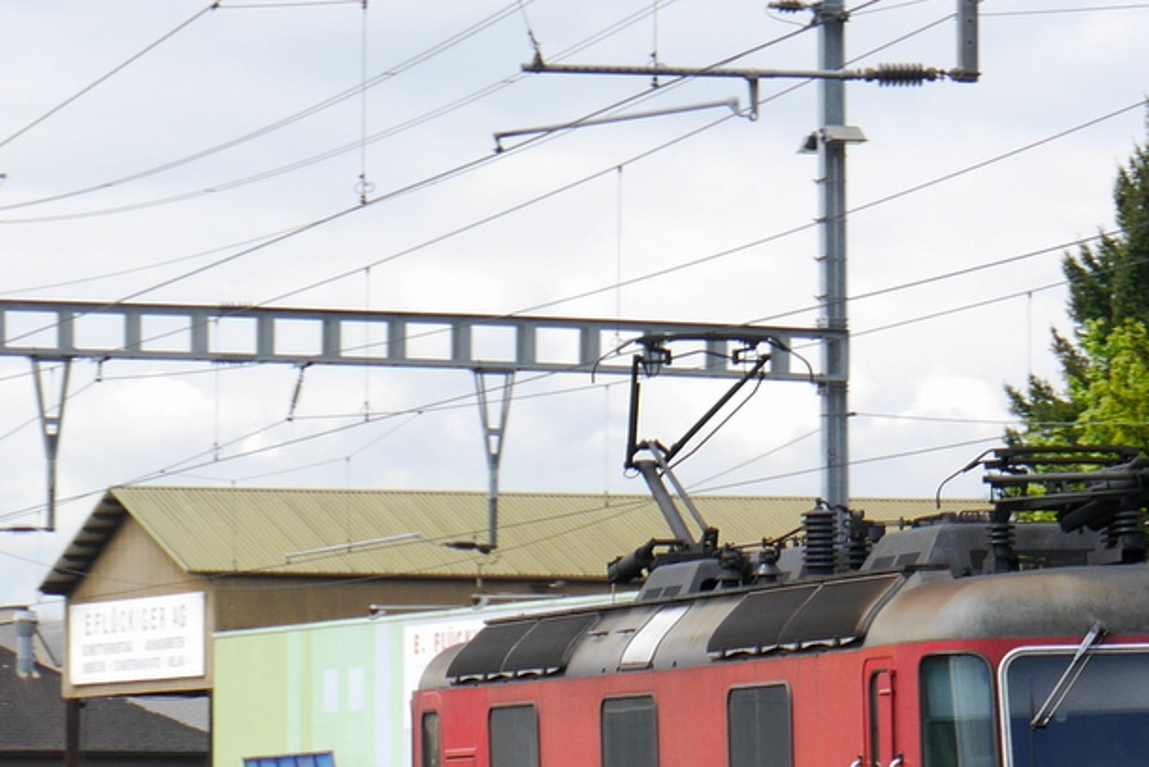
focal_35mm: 172
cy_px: 753
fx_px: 5491
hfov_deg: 11.8
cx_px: 1081
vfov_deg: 8.0
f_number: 8
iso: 160
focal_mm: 42
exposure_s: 1/250
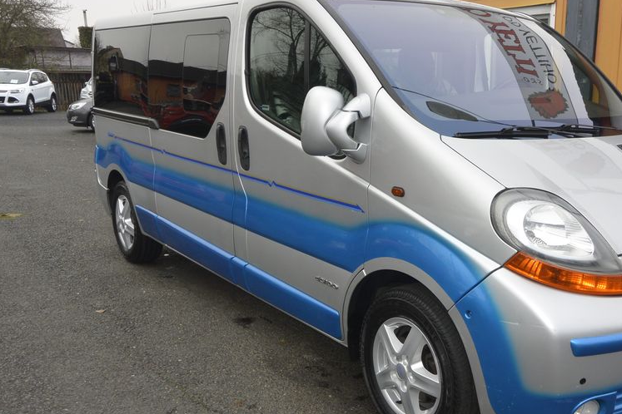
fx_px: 639
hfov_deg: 50.8
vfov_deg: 35.9
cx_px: 424
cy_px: 235
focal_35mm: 37
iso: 160
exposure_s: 1/250
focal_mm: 10
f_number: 4
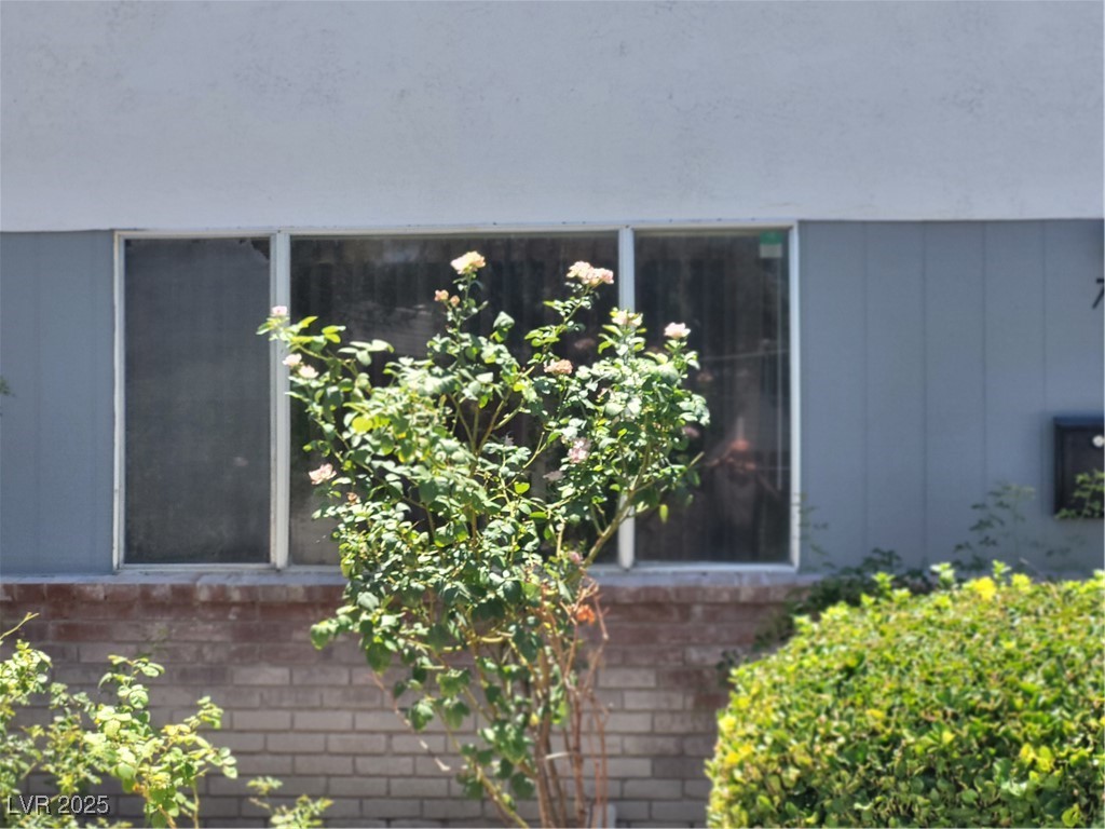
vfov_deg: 19.4
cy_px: 414
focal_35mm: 76
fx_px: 2426
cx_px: 552
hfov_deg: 25.7
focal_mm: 7.12
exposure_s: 1/298
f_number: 2.4
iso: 25
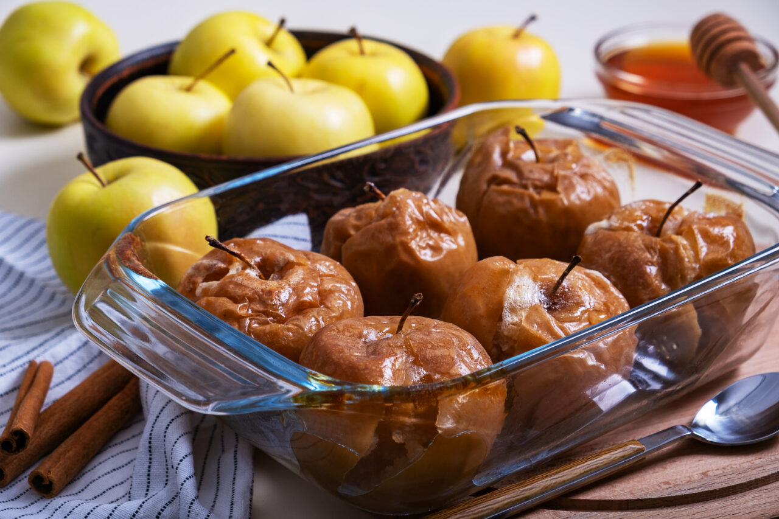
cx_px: 390
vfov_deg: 16.5
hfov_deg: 24.5
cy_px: 260
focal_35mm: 83
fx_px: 1796
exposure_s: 1/125
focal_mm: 55
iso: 160
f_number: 7.1
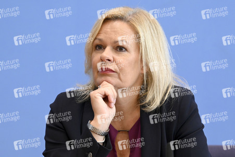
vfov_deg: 10.1
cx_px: 118
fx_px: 881
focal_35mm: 135
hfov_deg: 15.2
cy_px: 78
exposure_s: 1/640
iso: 3200
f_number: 5.6
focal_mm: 135
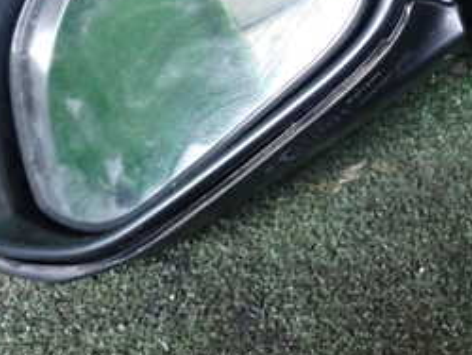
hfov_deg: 26.4
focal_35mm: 72
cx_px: 395
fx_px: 983
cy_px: 4
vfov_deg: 19.9
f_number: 2.3
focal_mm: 5.4
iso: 640
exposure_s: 1/30
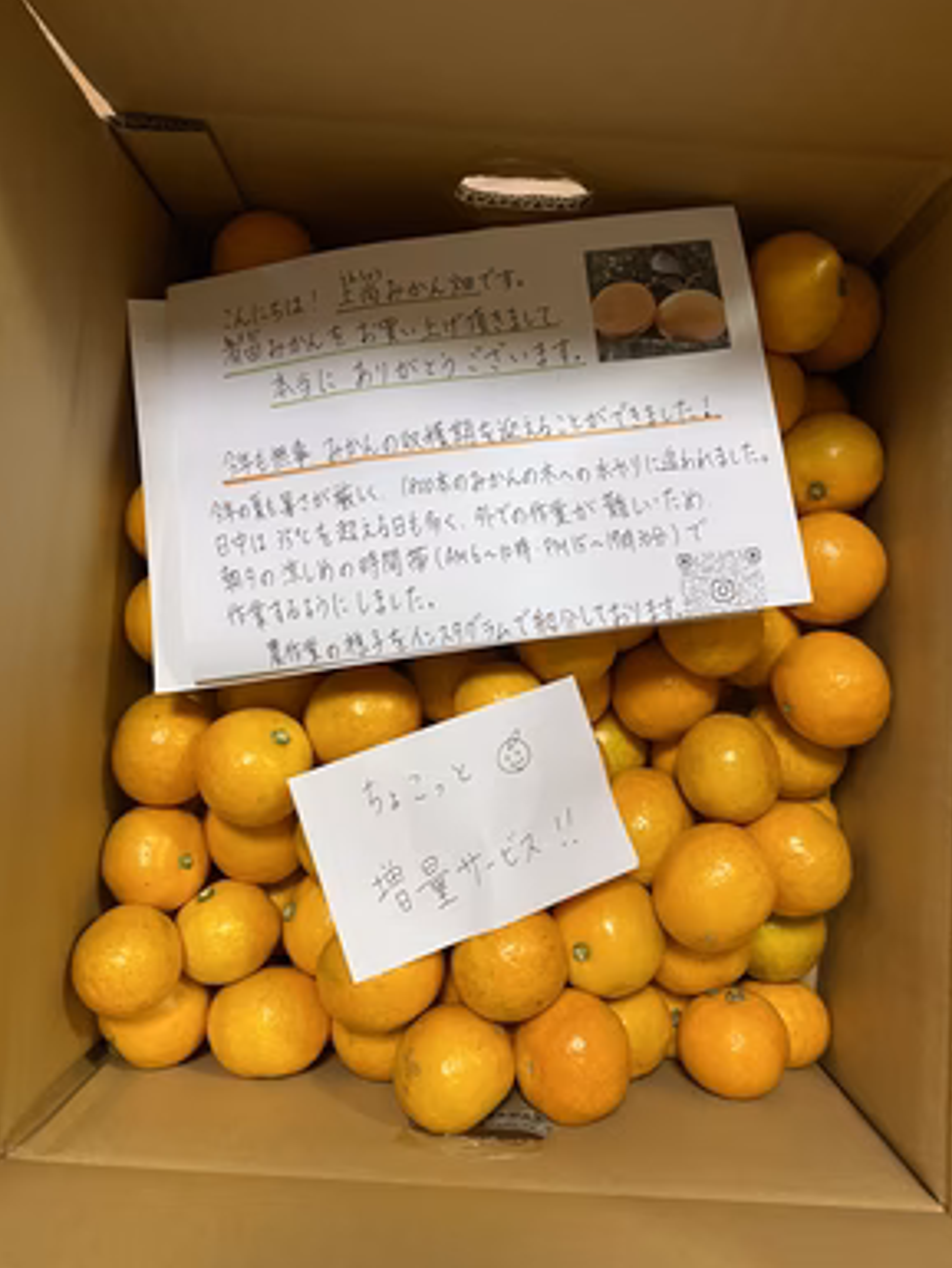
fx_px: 990
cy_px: 613
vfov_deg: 65.3
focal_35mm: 27
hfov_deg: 51.4
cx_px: 488
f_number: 1.8
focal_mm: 4.25
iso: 320
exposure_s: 1/60
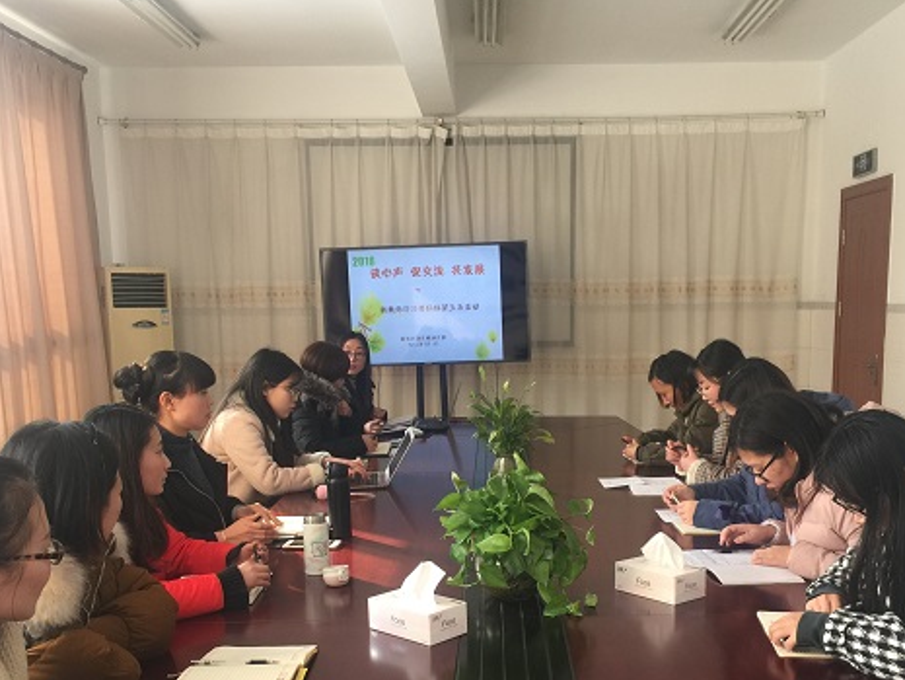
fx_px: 1046
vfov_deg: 35.6
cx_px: 492
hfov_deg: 46.7
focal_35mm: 40
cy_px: 463
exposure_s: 1/33
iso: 32
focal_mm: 4.15
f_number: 2.2
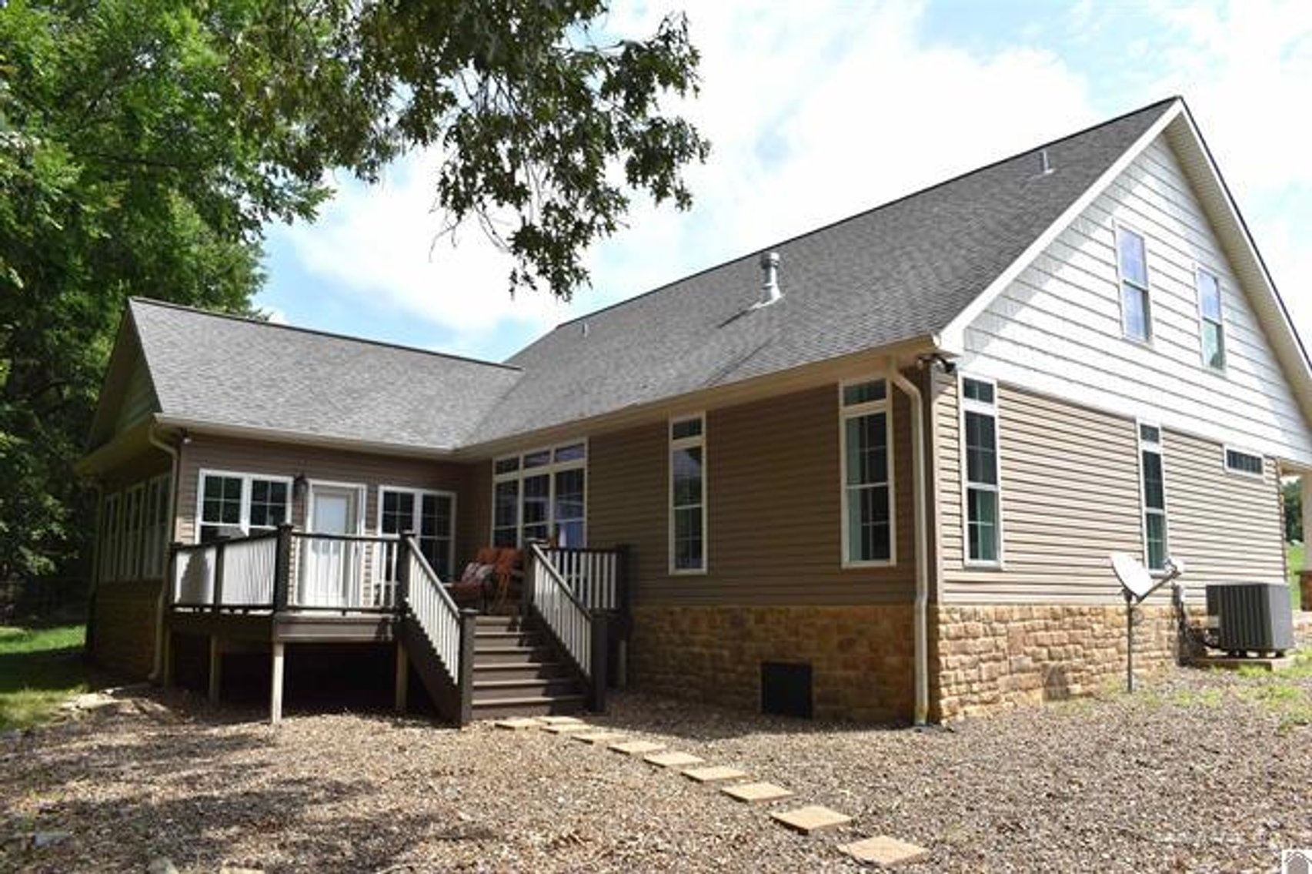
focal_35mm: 27
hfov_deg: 67.4
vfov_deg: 47.9
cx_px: 656
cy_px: 437
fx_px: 983
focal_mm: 18
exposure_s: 1/250
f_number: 8
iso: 100
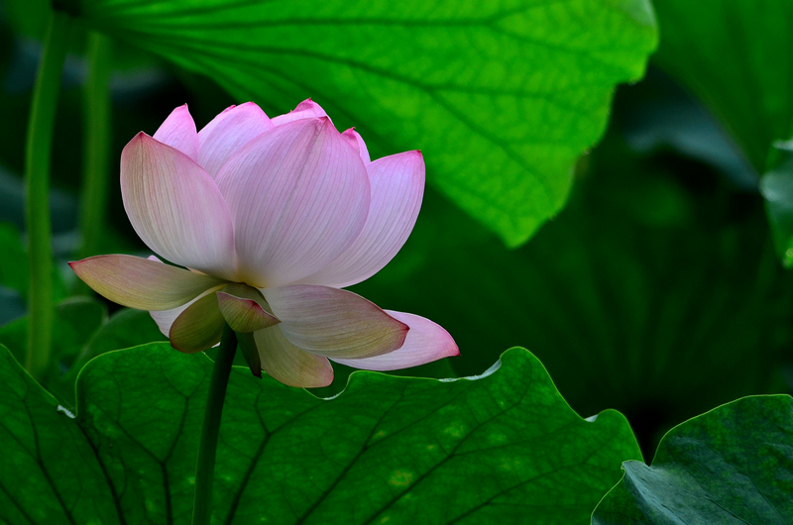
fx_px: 11541
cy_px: 262
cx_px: 396
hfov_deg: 3.9
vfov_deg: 2.6
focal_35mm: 525
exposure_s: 1/250
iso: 400
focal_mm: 350
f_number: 11
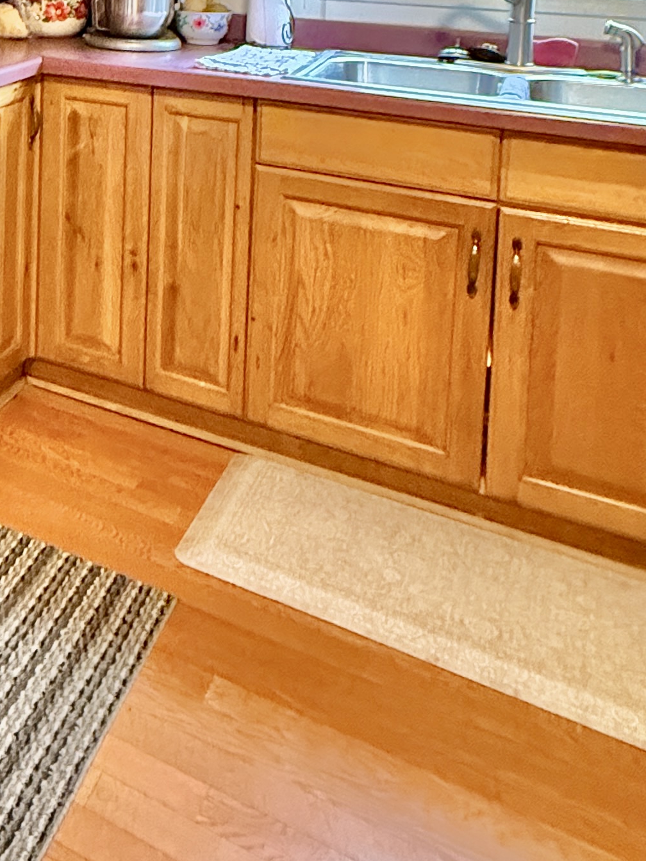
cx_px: -228
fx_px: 1045
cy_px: -30
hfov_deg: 27.6
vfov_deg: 38.8
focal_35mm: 42
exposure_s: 1/60
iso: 800
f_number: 2.2
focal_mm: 2.22
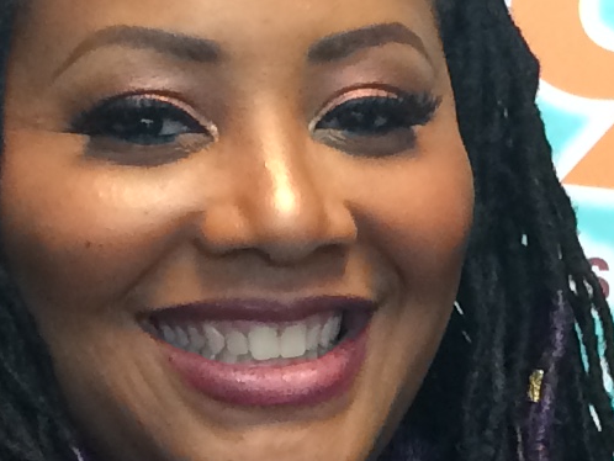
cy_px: 599
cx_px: 471
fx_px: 3372
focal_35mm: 190
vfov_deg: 7.7
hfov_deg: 10.4
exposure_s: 1/30
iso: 125
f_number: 2.2
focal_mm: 4.15
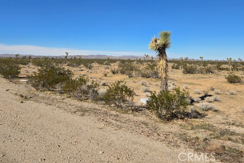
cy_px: 52
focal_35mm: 29
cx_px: 134
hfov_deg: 63.5
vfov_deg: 44.2
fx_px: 197
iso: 25
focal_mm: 5.4
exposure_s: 1/2812
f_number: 1.8
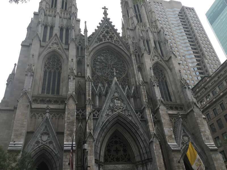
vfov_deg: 45.4
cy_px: 85
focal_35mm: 31
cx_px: 114
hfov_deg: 58.4
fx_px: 203
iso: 25
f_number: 2.4
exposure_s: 1/815
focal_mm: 3.3
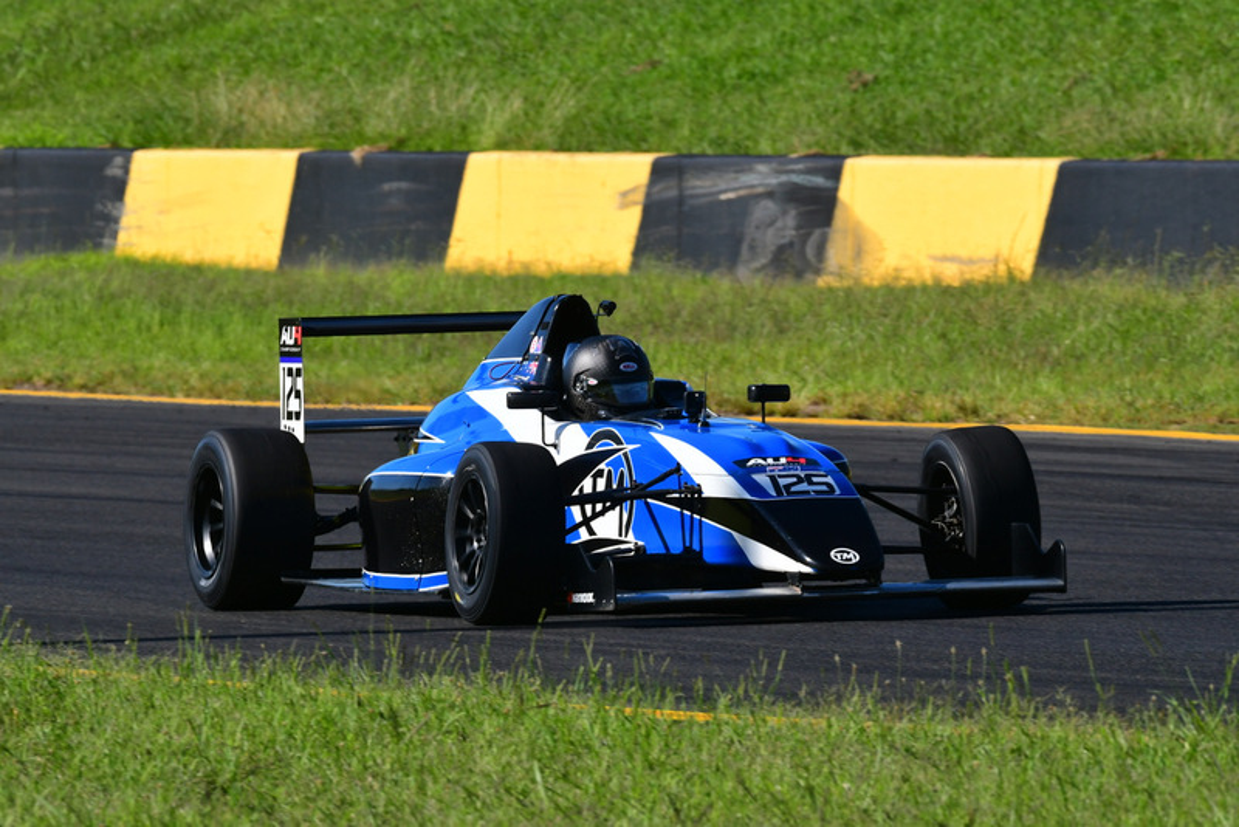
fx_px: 18591
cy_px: 414
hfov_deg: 3.8
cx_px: 620
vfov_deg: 2.5
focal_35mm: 540
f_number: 13
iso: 500
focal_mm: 360
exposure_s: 1/640
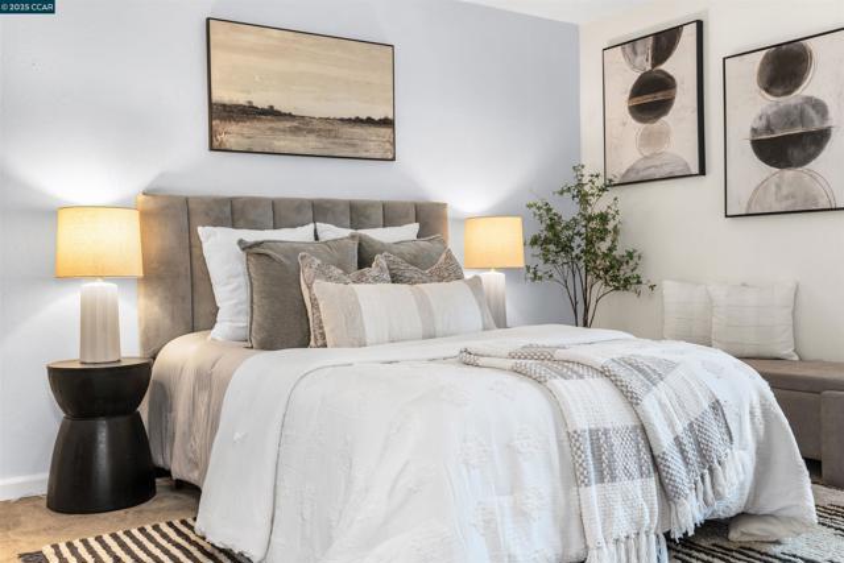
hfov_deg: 54.4
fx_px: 821
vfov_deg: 37.9
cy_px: 282
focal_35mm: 35
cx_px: 422
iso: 200
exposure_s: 1/3
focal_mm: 35
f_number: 4
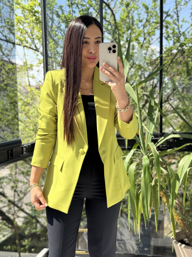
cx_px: 96
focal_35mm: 48
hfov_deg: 30.3
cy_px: 128
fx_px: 355
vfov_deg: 39.7
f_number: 1.78
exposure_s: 1/885
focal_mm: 6.76
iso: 100
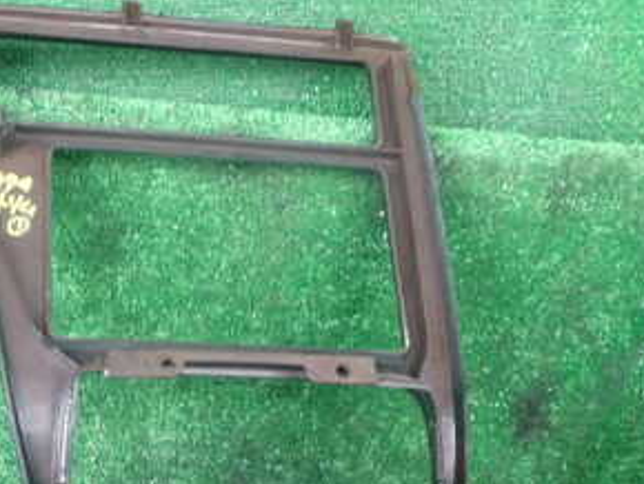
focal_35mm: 62
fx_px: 1154
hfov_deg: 30.1
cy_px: 355
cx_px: 95
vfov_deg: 23.5
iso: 500
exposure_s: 1/30
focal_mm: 5.4
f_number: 2.3
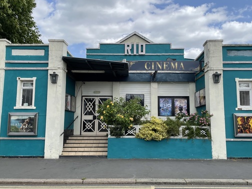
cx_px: 136
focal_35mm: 33
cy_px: 98
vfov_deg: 42.9
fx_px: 240
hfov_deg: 55.3
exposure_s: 1/3731
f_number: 1.6
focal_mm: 4.2
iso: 32
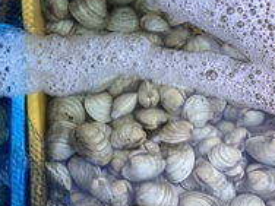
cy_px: 66
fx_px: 628
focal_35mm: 79
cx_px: -57
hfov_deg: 22.7
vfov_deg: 18.6
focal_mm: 3.3
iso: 50
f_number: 2.4
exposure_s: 1/60
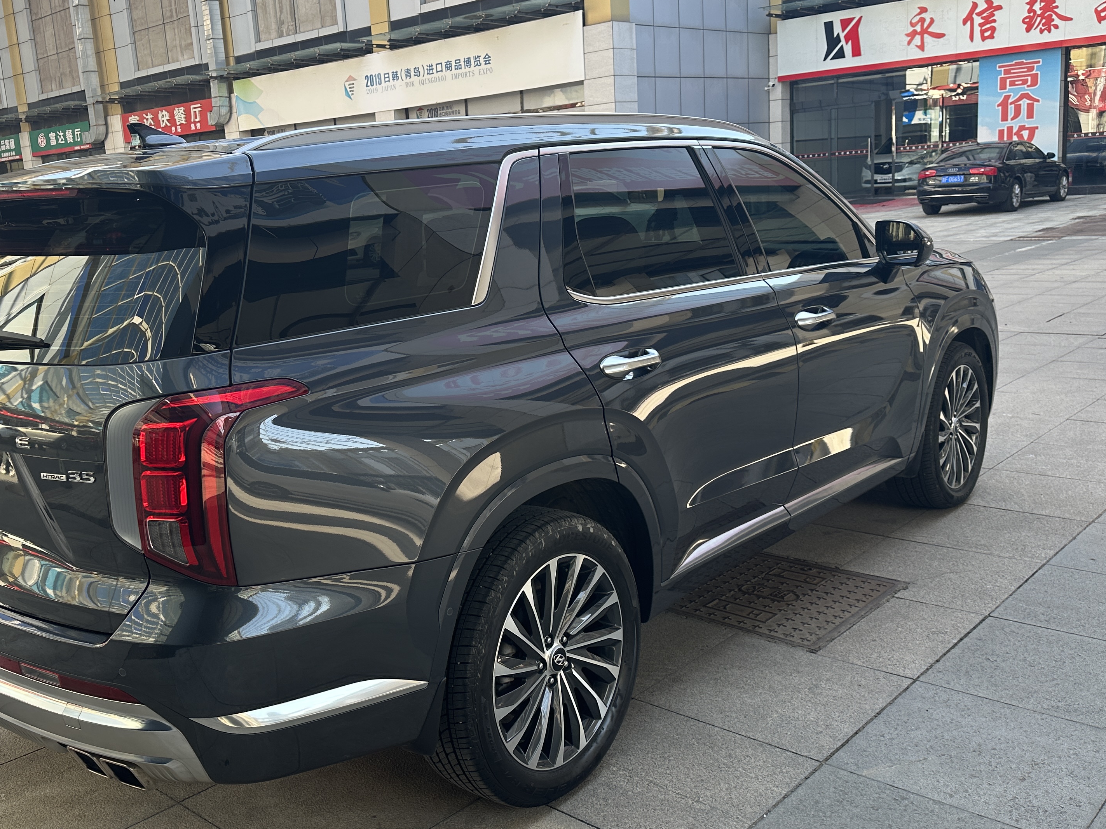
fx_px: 1086
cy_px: 414
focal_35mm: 34
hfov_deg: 53.6
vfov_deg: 41.8
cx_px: 452
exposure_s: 1/477
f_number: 1.78
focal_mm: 6.86
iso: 80
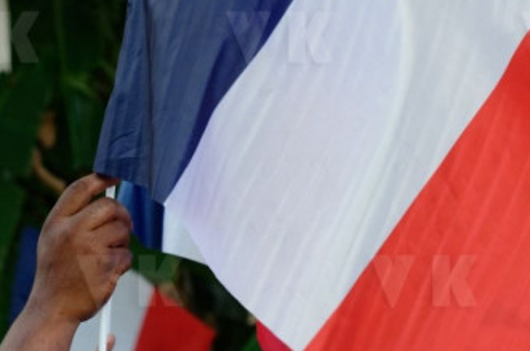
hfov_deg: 8.1
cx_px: 128
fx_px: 3730
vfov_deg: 5.4
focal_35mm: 254
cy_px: 87
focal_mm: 70
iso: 640
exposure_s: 1/250
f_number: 5
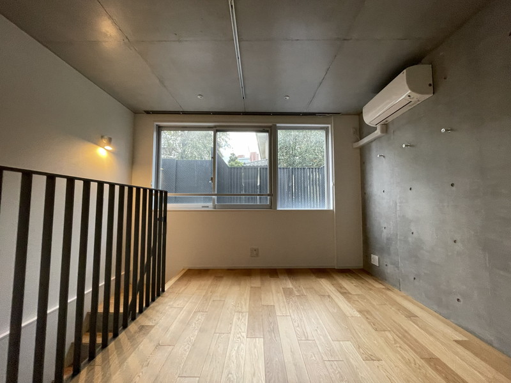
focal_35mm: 14
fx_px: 207
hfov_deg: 102.1
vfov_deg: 85.7
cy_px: 192
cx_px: 256
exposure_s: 1/60
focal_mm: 1.55
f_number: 2.4
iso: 320
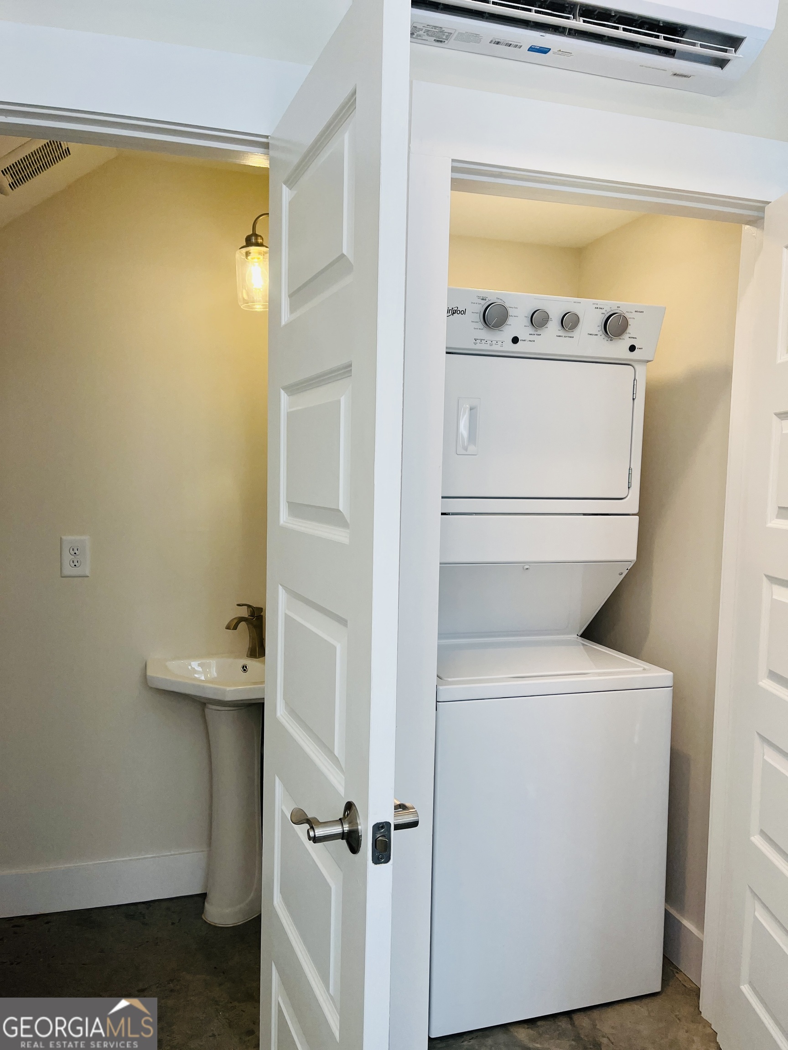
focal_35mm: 26
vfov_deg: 67.3
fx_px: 789
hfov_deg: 53.1
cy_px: 525
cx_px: 394
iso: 32
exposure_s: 1/144
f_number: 1.6
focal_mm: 5.1
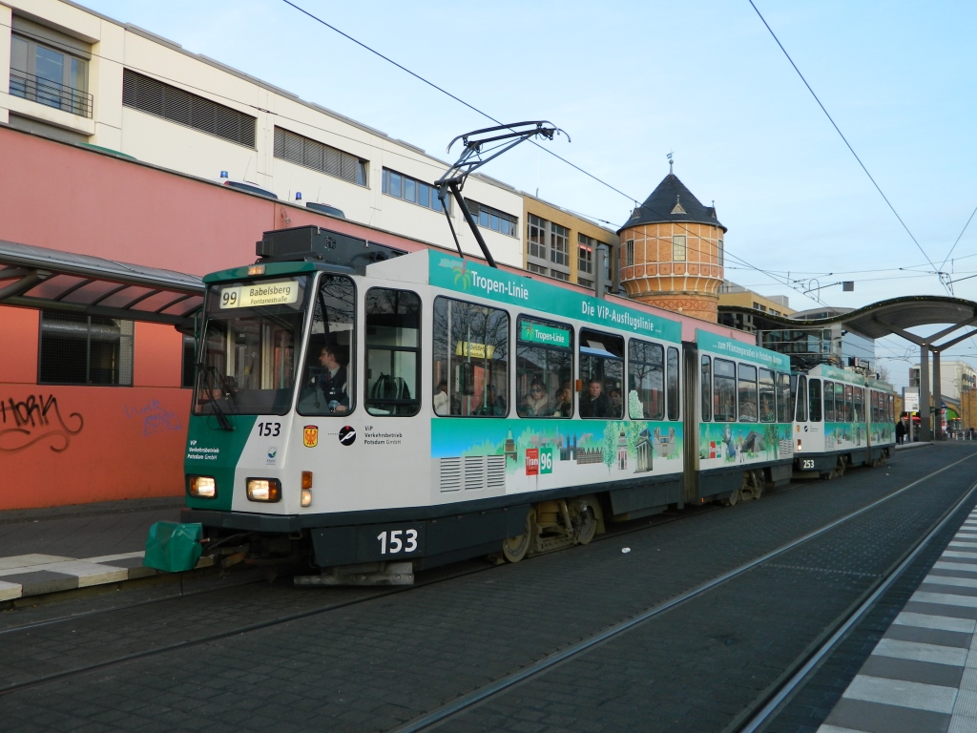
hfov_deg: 58.4
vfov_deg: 45.4
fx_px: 875
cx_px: 488
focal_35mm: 31
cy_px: 366
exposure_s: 1/60
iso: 80
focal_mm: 5.6
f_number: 3.2
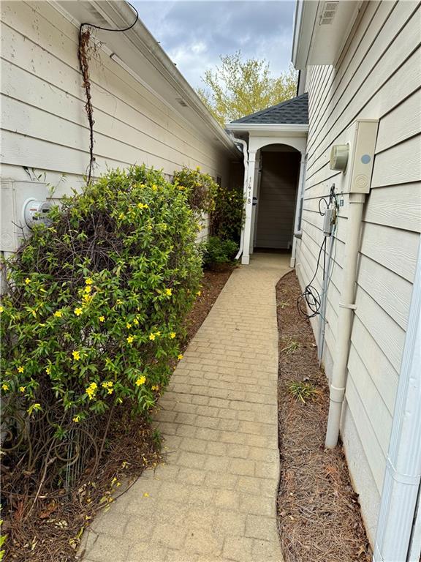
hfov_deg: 56.8
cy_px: 281
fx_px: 389
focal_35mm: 24
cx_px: 210
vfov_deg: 71.6
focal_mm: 6.76
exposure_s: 1/2370
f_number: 1.78
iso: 100
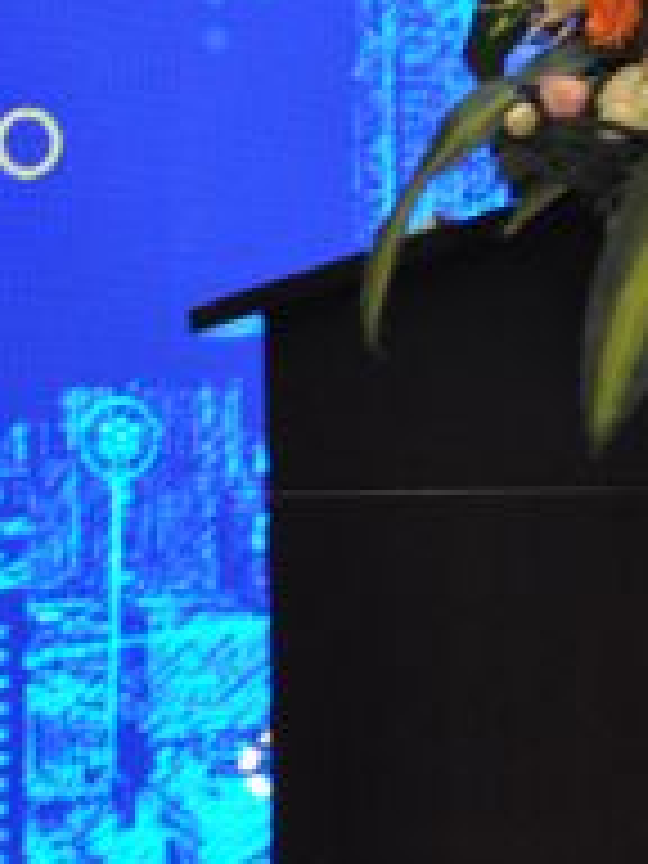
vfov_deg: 3.9
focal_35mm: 505
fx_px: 12595
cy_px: -34
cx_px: 790
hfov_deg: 2.9
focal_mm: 105
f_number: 5.6
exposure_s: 1/10
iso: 1600
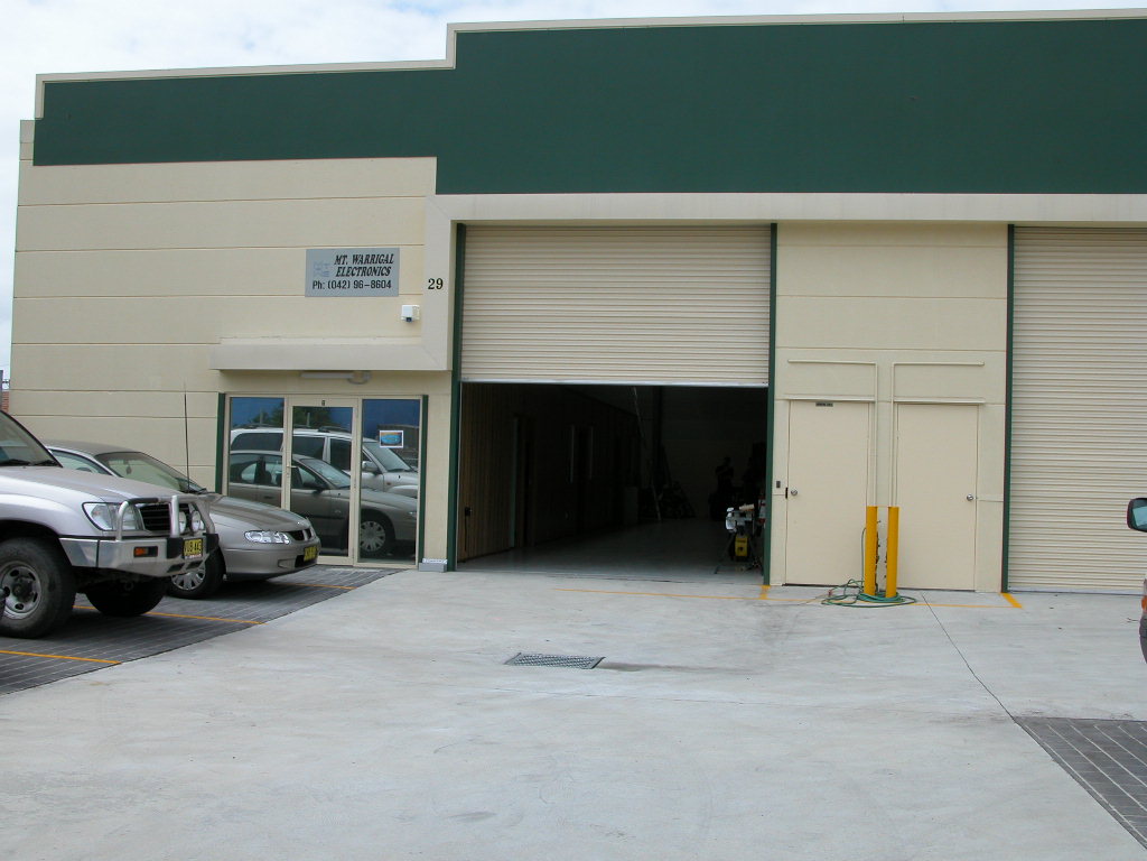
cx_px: 574
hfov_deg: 44.8
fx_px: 1392
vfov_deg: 34.3
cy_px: 430
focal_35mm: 42
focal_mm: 10.7
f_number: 6.5
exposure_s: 1/350
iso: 100
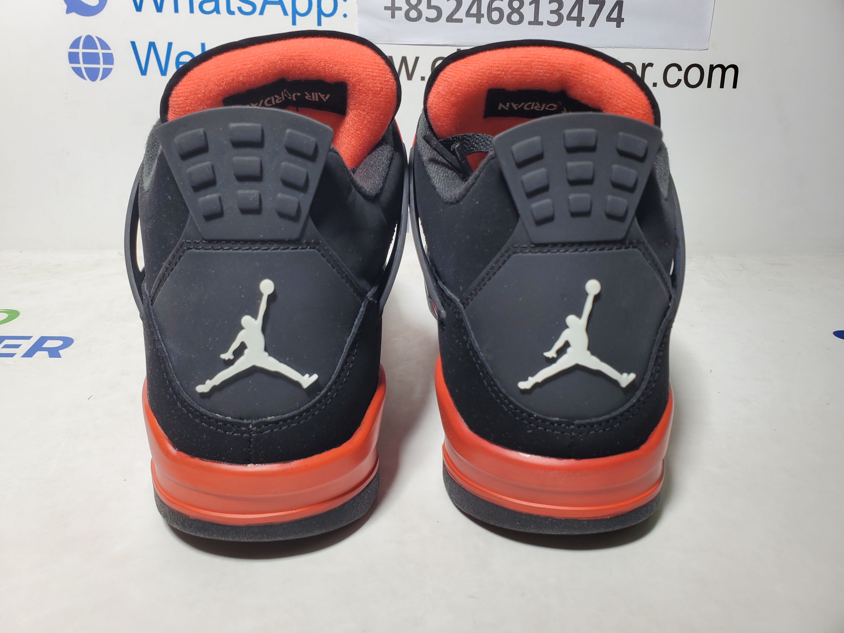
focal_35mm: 26
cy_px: 316
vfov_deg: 53.1
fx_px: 634
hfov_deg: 67.3
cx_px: 422
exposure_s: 1/136
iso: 50
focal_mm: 4.3
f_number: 2.4
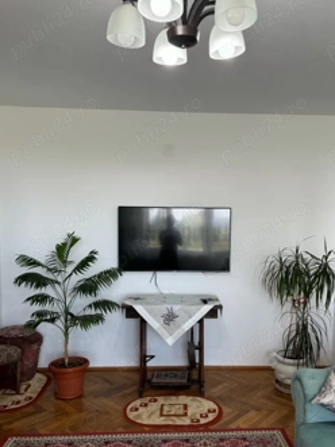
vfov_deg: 61.5
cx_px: 185
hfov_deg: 48.1
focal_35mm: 29
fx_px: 374
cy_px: 251
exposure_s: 1/100
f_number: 1.78
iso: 125
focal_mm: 6.76
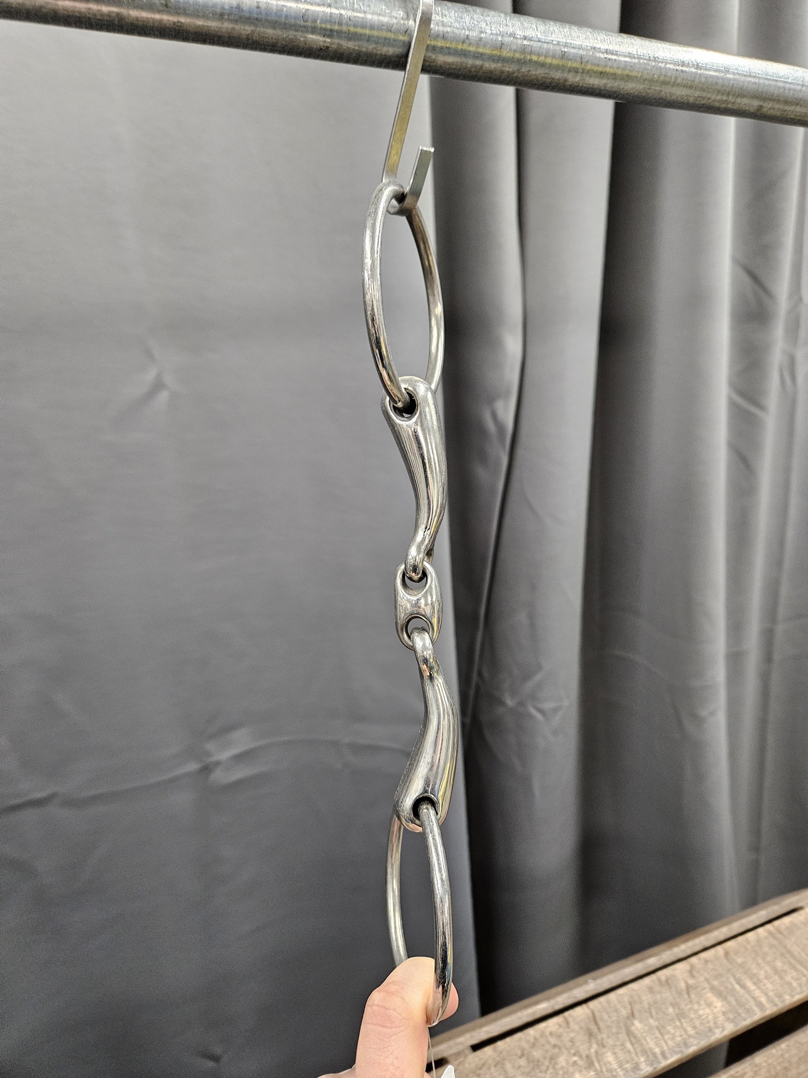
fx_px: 716
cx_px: 404
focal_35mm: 23
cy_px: 539
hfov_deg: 58.9
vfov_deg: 73.9
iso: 500
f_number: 1.8
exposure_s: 1/100
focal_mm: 5.4
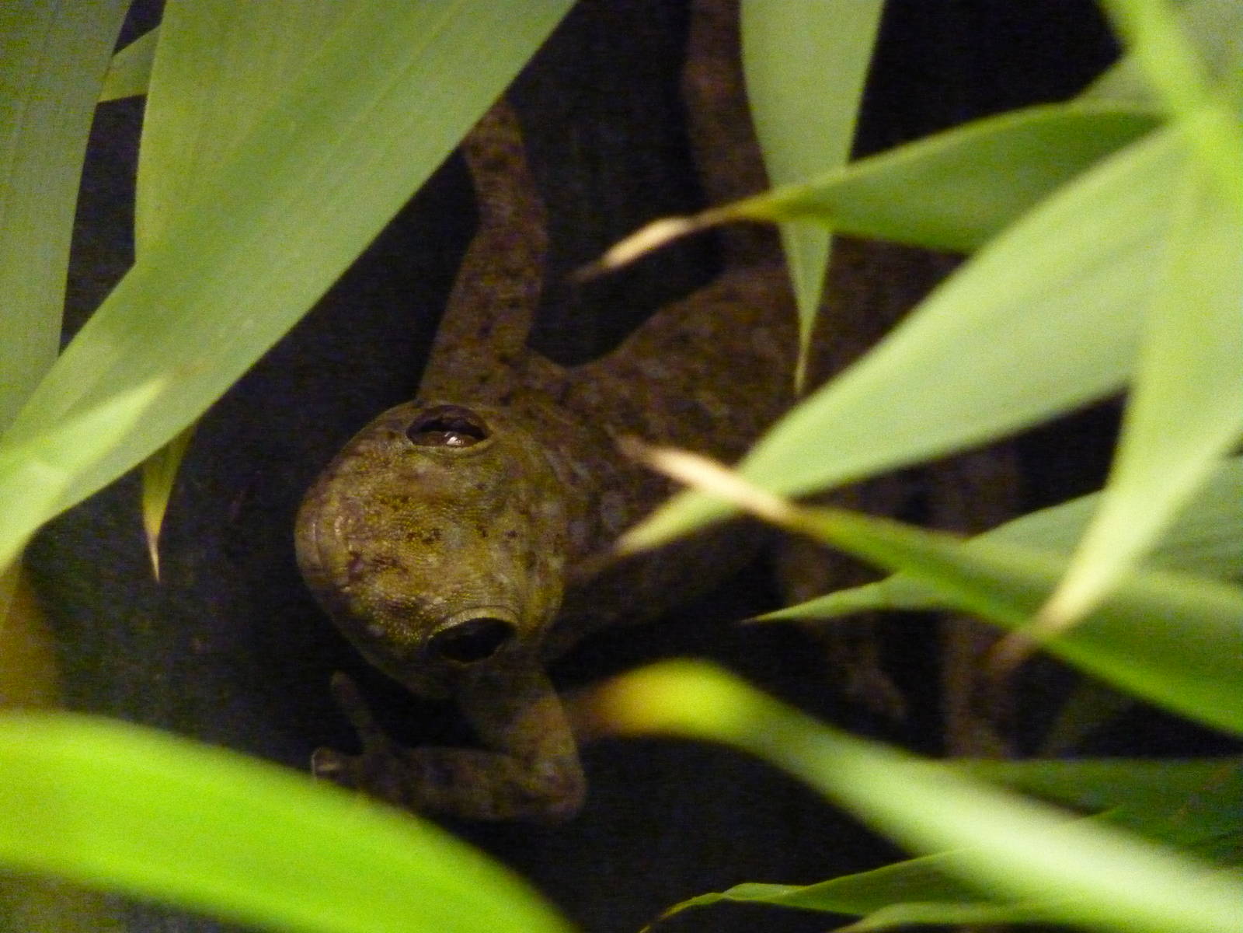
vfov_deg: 5.3
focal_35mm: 278
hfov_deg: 7.1
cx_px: 622
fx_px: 9982
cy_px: 466
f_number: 4.8
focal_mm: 45.7
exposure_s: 1/13
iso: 1600
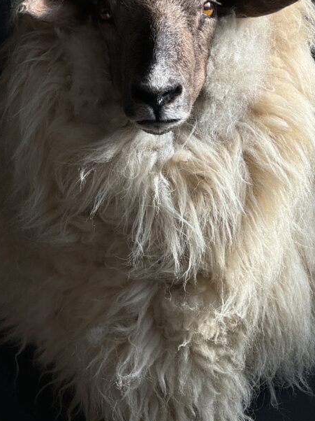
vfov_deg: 15.1
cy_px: 184
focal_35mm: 131
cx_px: 153
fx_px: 1591
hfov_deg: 11.3
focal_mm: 9
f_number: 2.8
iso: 25
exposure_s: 1/221
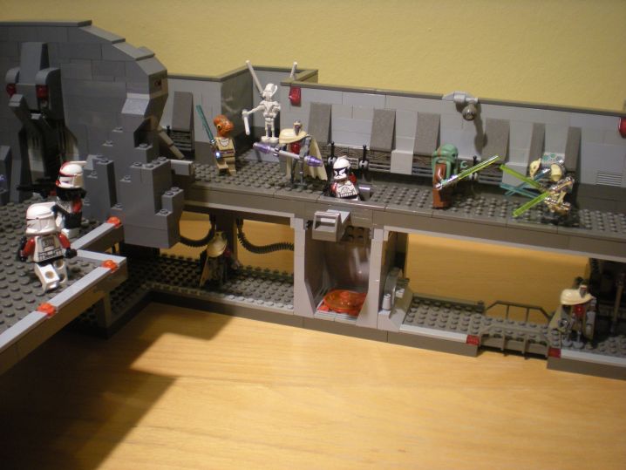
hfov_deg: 49.0
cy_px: 235
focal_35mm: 38
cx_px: 313
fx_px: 687
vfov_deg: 37.7
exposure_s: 1/30.5
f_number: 3.1
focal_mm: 6.3
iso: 200
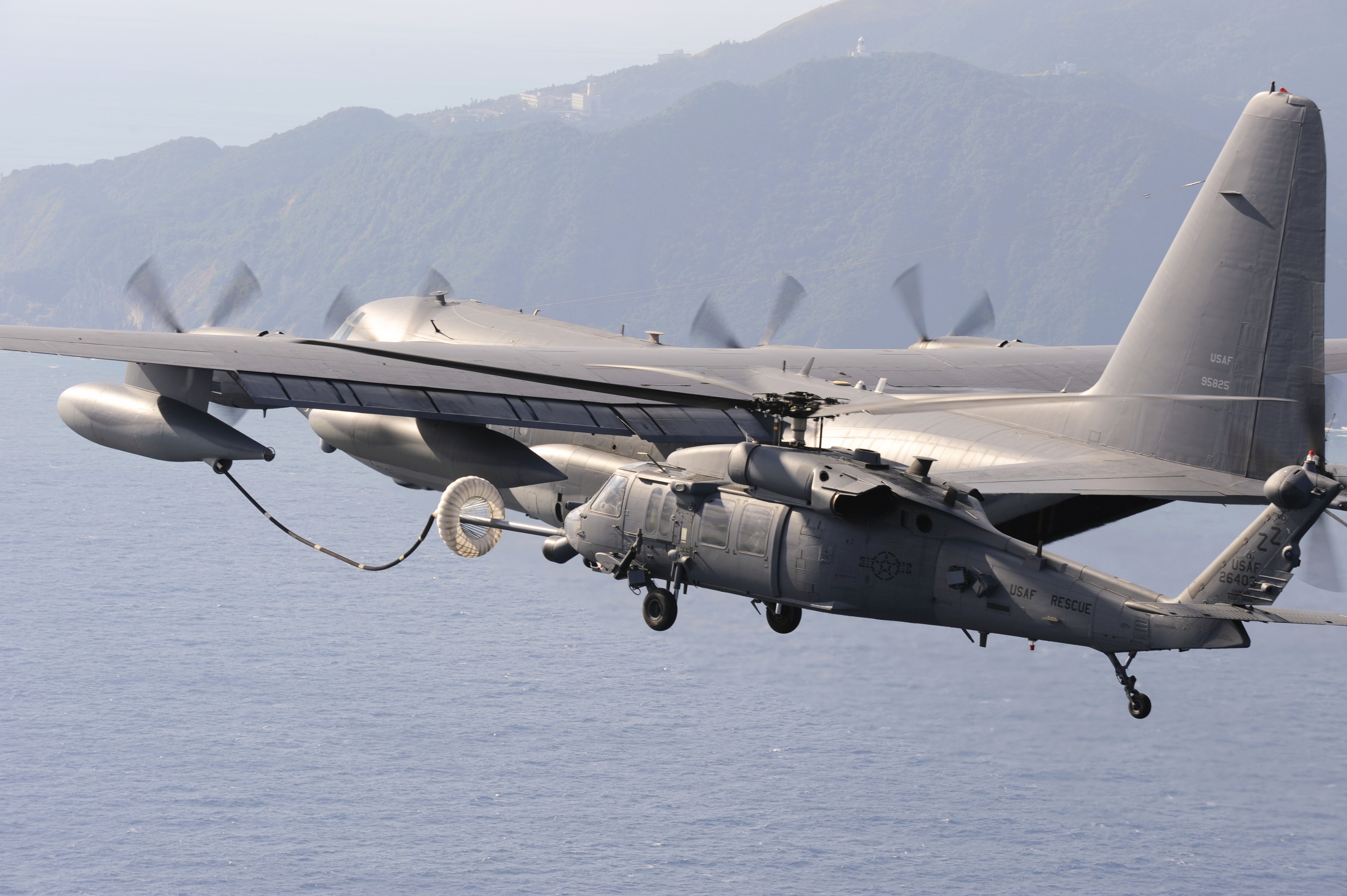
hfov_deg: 10.8
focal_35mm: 190
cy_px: 448
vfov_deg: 7.2
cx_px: 674
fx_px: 7105
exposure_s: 1/250
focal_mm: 190
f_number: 11
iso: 200
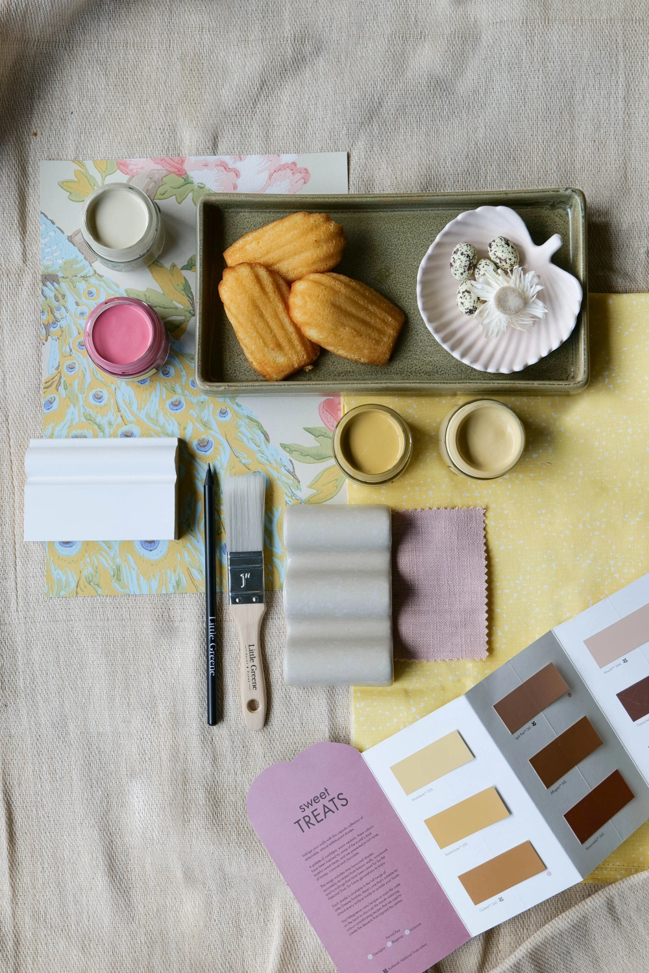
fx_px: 1244
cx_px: 324
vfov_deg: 42.7
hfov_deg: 29.2
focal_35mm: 46
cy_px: 486
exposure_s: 1/60
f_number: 5.1
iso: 100
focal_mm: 46
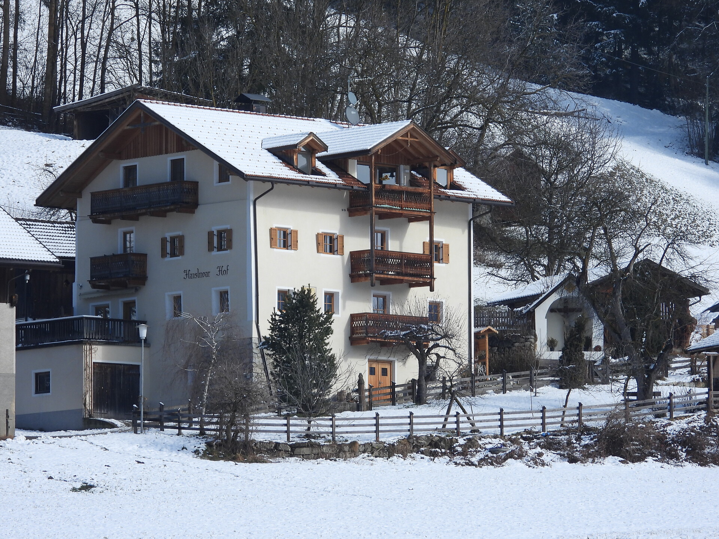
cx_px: 360
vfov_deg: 5.8
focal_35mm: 255
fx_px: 5297
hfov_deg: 7.8
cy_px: 270
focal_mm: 45.8
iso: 100
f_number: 4.5
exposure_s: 1/800
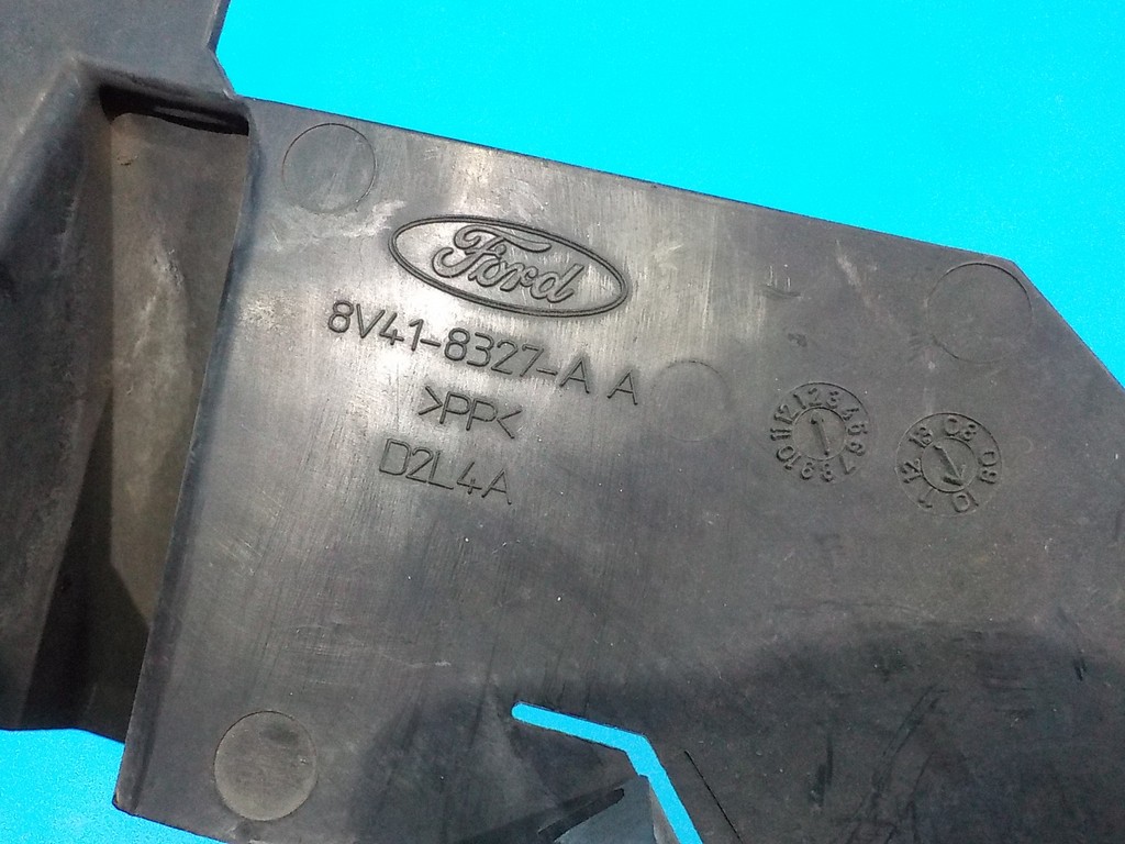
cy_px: 422
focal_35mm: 30
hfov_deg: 60.0
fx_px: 975
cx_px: 562
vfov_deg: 46.8
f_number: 3.3
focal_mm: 4.1
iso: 800
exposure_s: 1/60
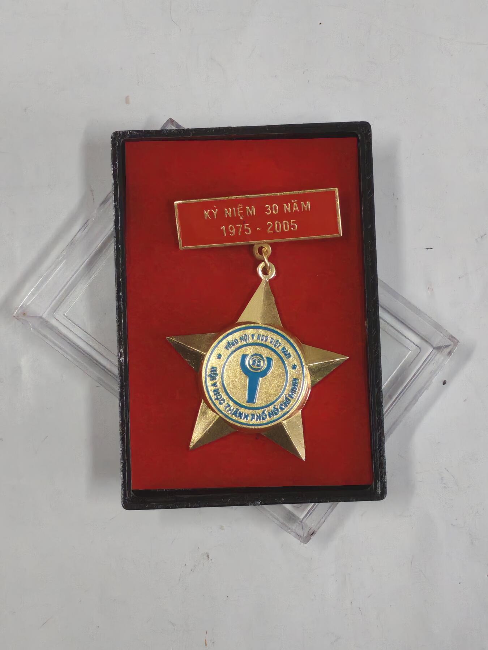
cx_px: 244
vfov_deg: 25.0
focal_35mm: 78
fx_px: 1466
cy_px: 325
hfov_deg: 18.9
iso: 640
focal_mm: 5.52
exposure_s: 1/50
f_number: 1.95
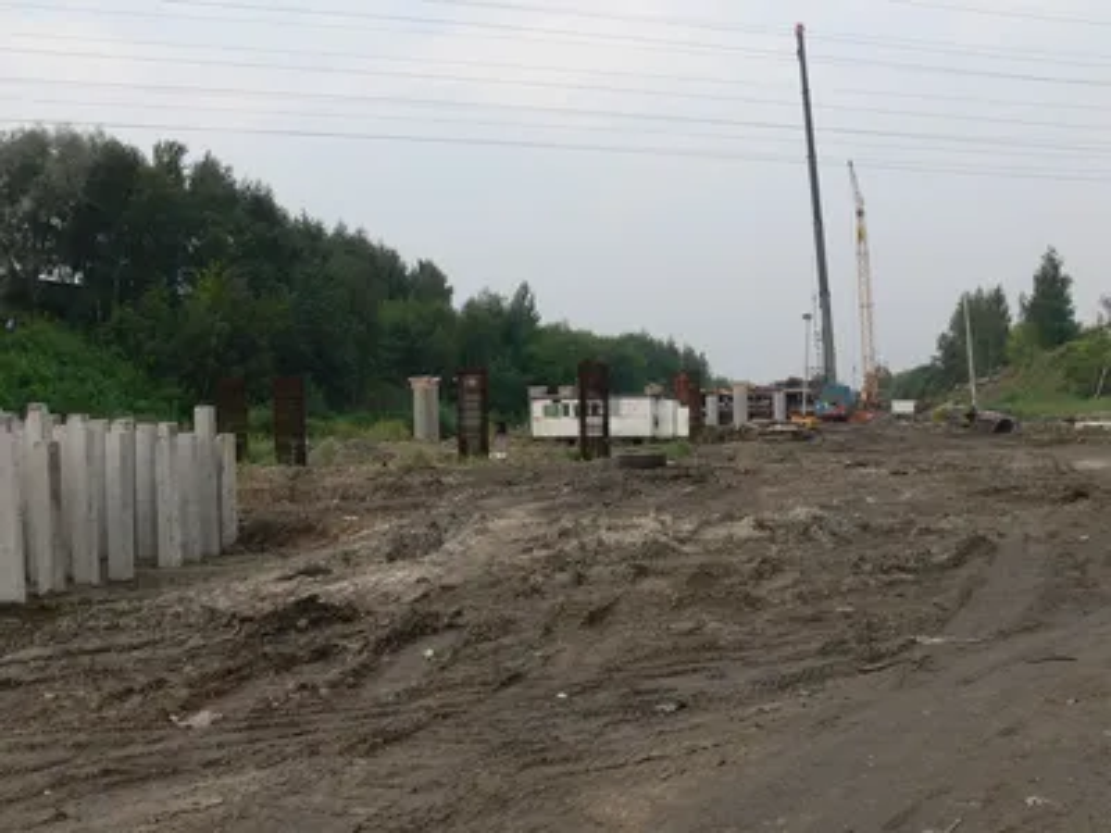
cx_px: 556
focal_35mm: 35
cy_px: 416
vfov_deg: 40.7
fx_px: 1123
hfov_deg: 52.6
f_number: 5.6
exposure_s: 1/160
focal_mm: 7.4
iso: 80
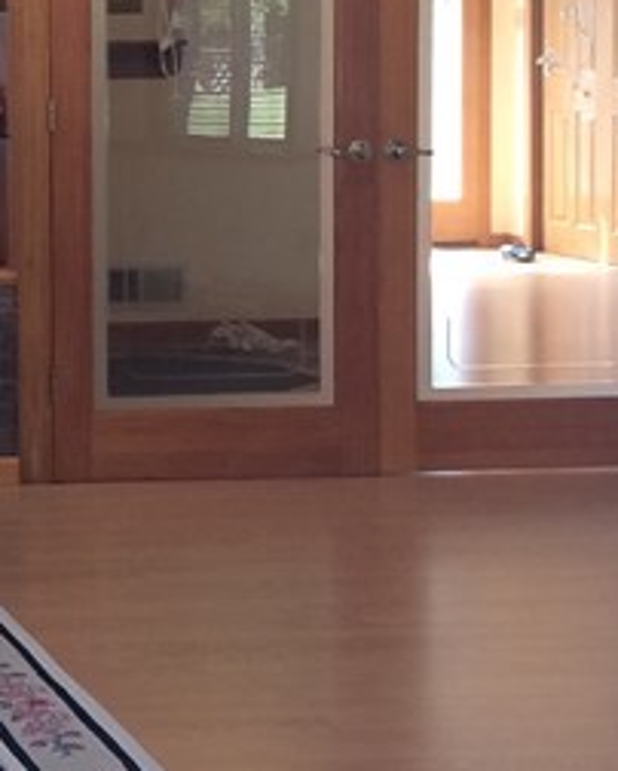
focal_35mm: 115
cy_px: 233
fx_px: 2626
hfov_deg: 12.5
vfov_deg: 16.6
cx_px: -419
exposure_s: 1/40
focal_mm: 4.15
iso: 32
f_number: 2.2
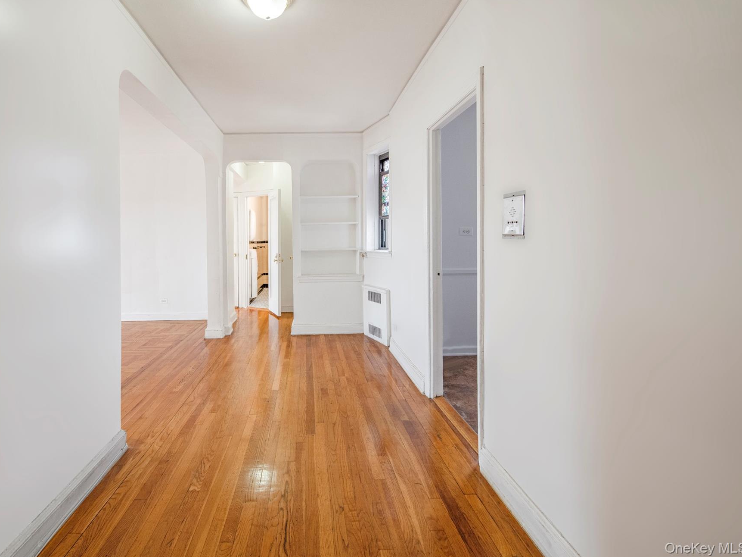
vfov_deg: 78.0
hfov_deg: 93.7
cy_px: 264
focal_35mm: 16
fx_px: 343
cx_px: 311
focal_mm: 14
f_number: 7.1
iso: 500
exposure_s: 1/30
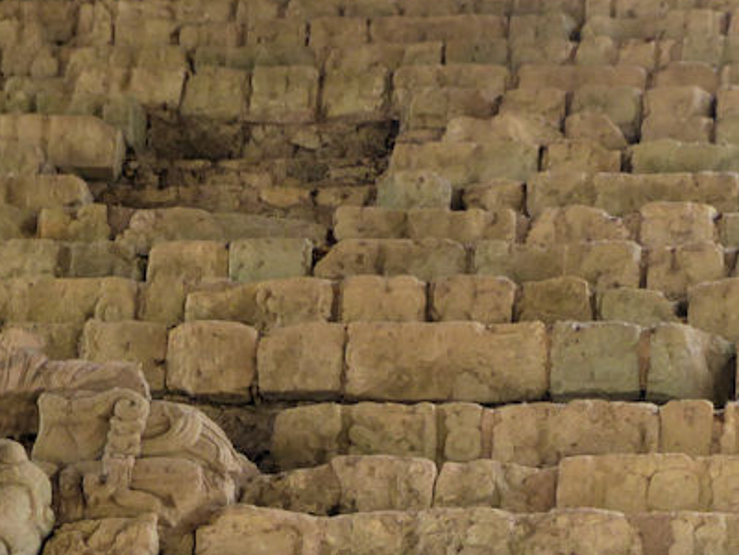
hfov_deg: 18.7
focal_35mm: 105
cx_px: 491
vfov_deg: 13.5
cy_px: 746
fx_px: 2242
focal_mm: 6.3
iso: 160
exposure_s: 1/60
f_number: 3.7
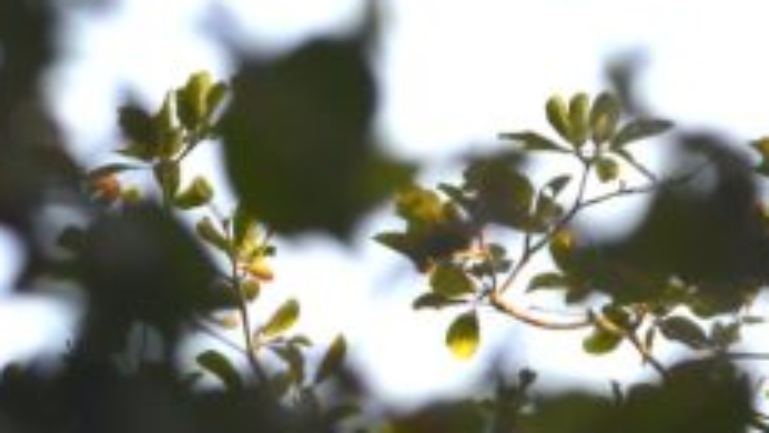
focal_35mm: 408
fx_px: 8320
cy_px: -100
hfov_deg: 5.3
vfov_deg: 3.0
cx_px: 1075
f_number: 5.6
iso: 125
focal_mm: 78
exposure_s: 1/125
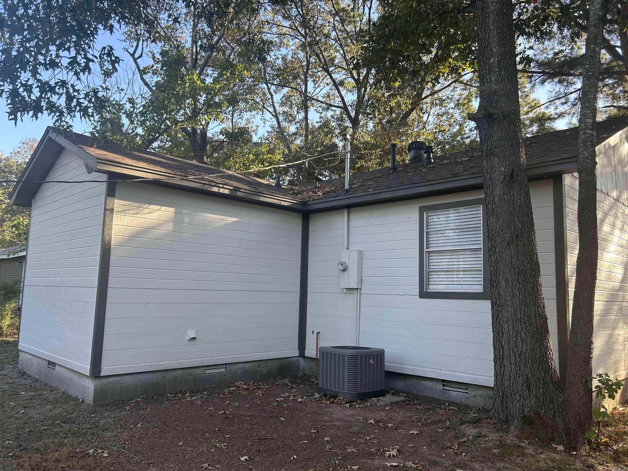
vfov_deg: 53.1
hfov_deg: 67.3
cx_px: 314
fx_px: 472
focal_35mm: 26
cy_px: 236
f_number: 1.5
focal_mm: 5.7
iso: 50
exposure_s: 1/394
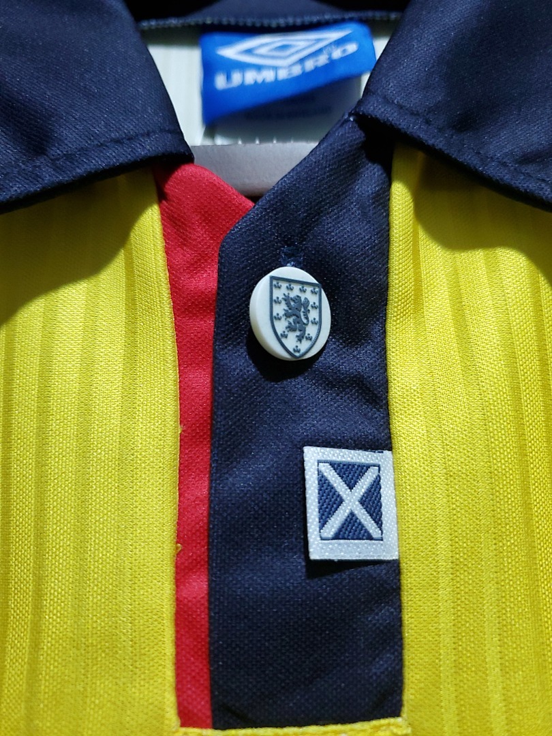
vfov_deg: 67.3
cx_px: 276
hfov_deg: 53.1
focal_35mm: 26
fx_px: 553
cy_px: 368
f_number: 1.5
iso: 200
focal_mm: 4.3
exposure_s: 1/30
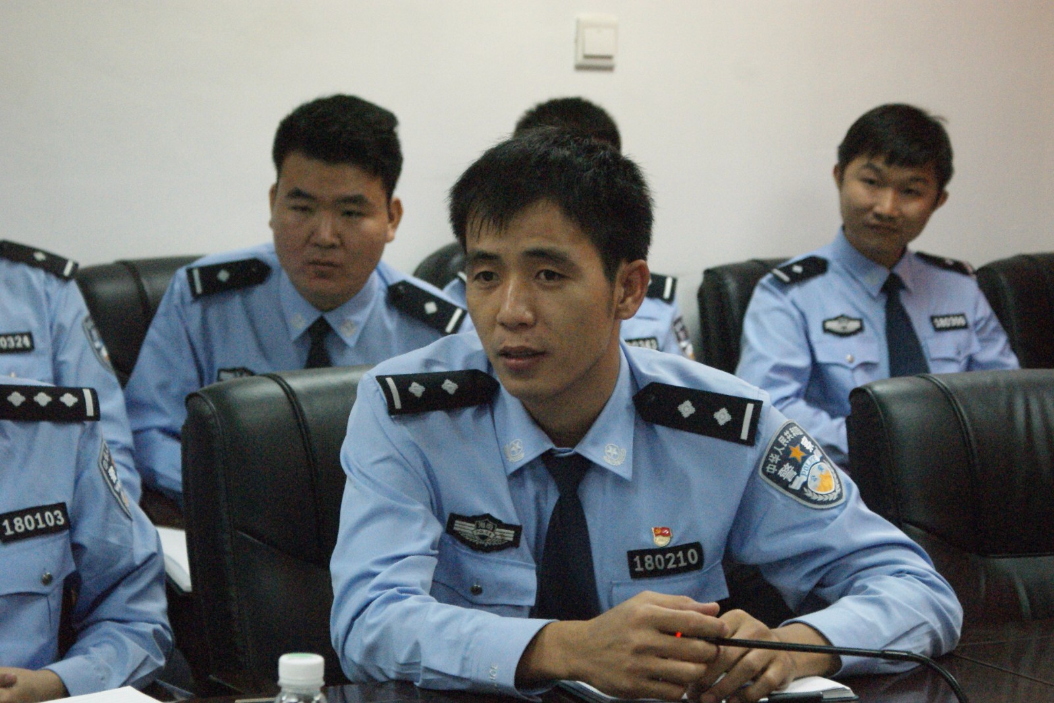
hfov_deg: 19.5
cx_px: 527
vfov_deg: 13.0
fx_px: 3073
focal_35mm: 105
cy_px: 352
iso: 3200
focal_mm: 70
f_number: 5.6
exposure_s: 1/125
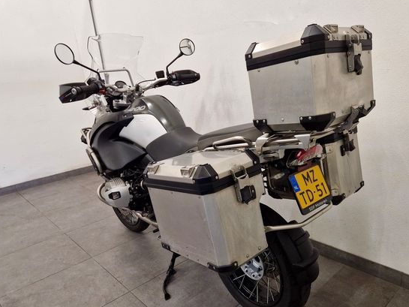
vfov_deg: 51.3
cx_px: 232
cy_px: 169
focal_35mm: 27
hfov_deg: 65.0
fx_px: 319
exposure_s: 1/100
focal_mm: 5.4
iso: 400
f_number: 1.8
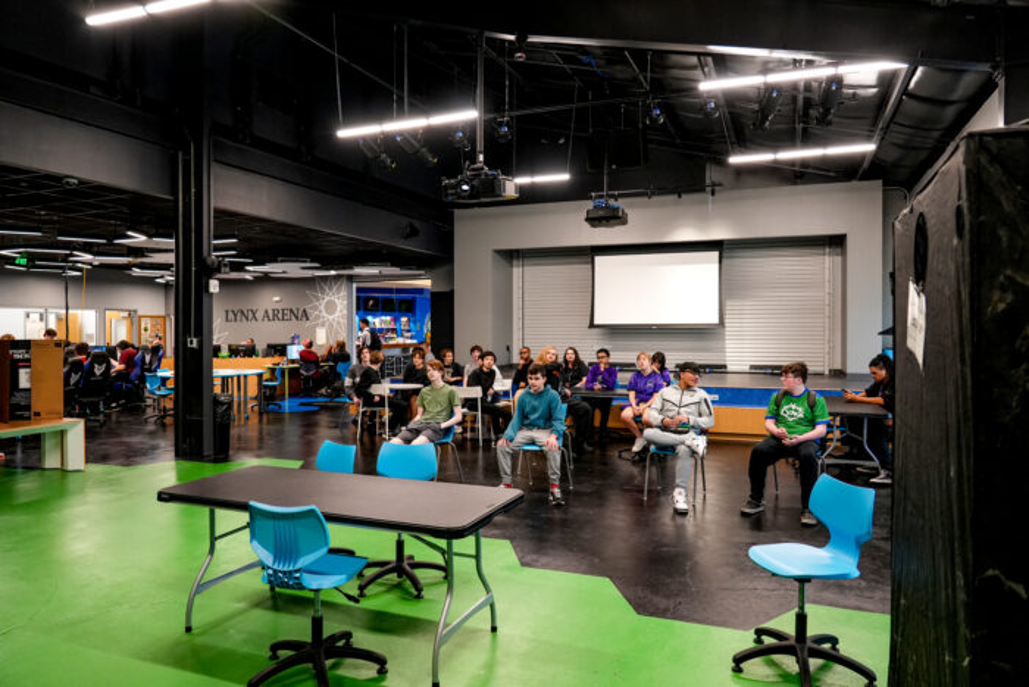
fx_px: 686
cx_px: 514
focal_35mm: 24
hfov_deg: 73.7
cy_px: 344
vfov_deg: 53.2
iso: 3200
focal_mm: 24
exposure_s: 1/160
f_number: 4
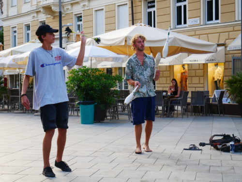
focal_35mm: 78
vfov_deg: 18.9
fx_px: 545
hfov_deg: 25.0
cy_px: 91
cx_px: 121
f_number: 5.4
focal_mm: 39
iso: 400
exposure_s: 1/160
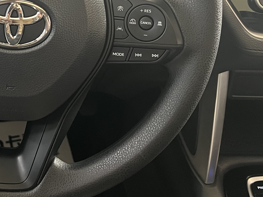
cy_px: -3
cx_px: 10
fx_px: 486
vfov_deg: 22.0
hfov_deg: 28.7
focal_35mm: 64
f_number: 1.5
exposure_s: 1/49
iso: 500
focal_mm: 5.7
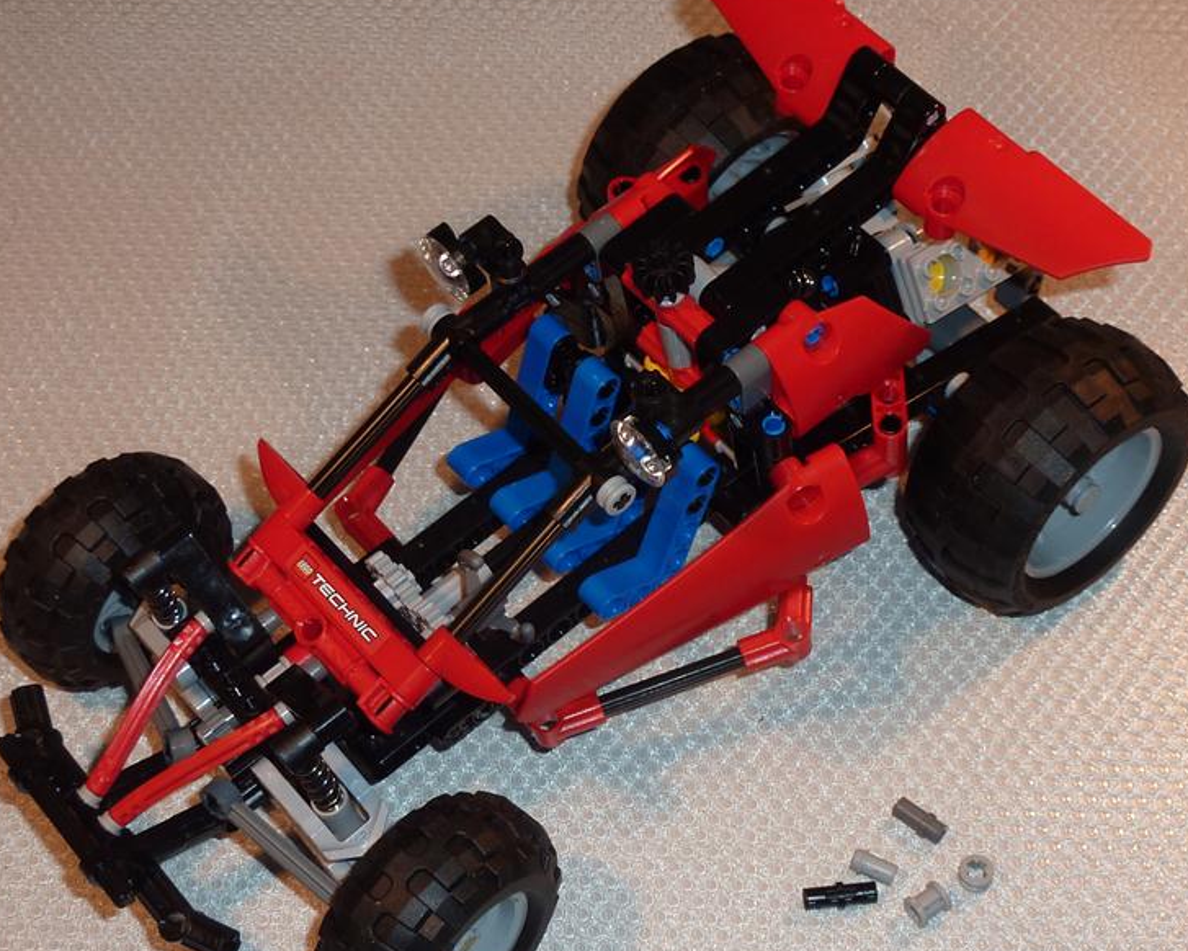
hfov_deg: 28.7
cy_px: 525
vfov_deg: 23.1
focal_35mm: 66
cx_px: 636
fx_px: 2321
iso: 100
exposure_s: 1/30
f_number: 3.8
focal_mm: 7.9
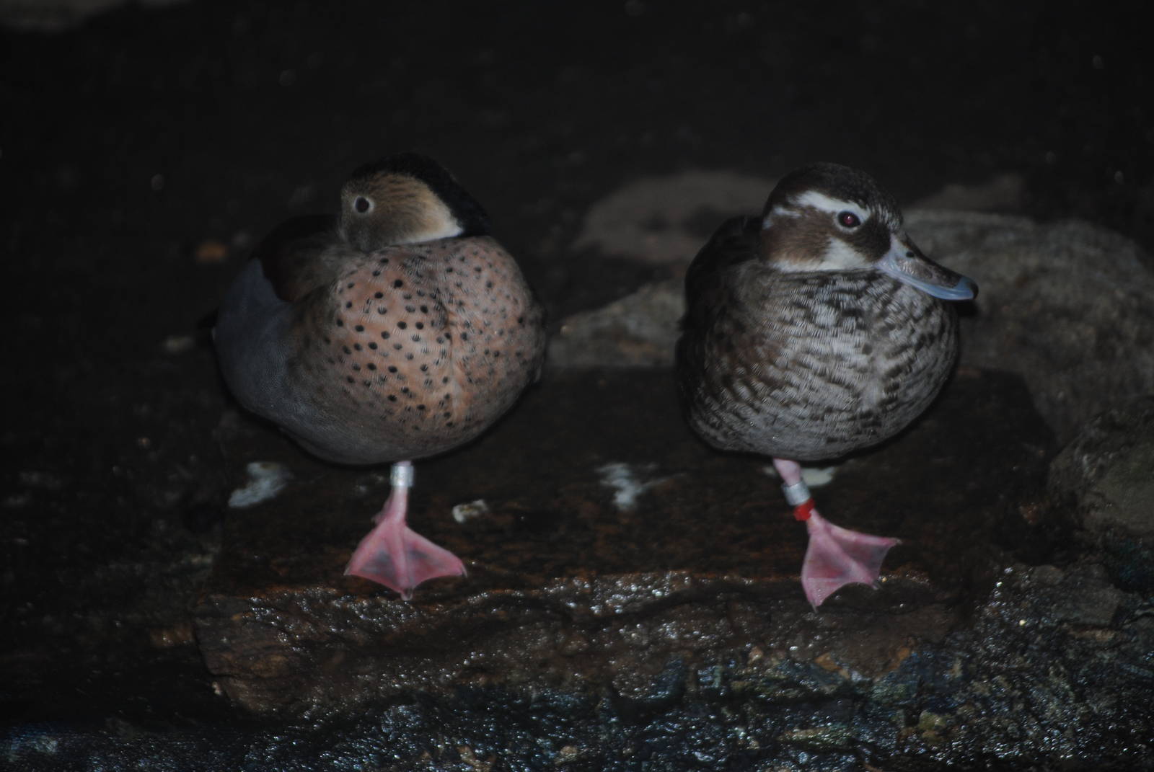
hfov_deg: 10.1
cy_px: 386
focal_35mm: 202
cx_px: 577
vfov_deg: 6.8
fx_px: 6499
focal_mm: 135
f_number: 5
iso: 200
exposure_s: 1/60
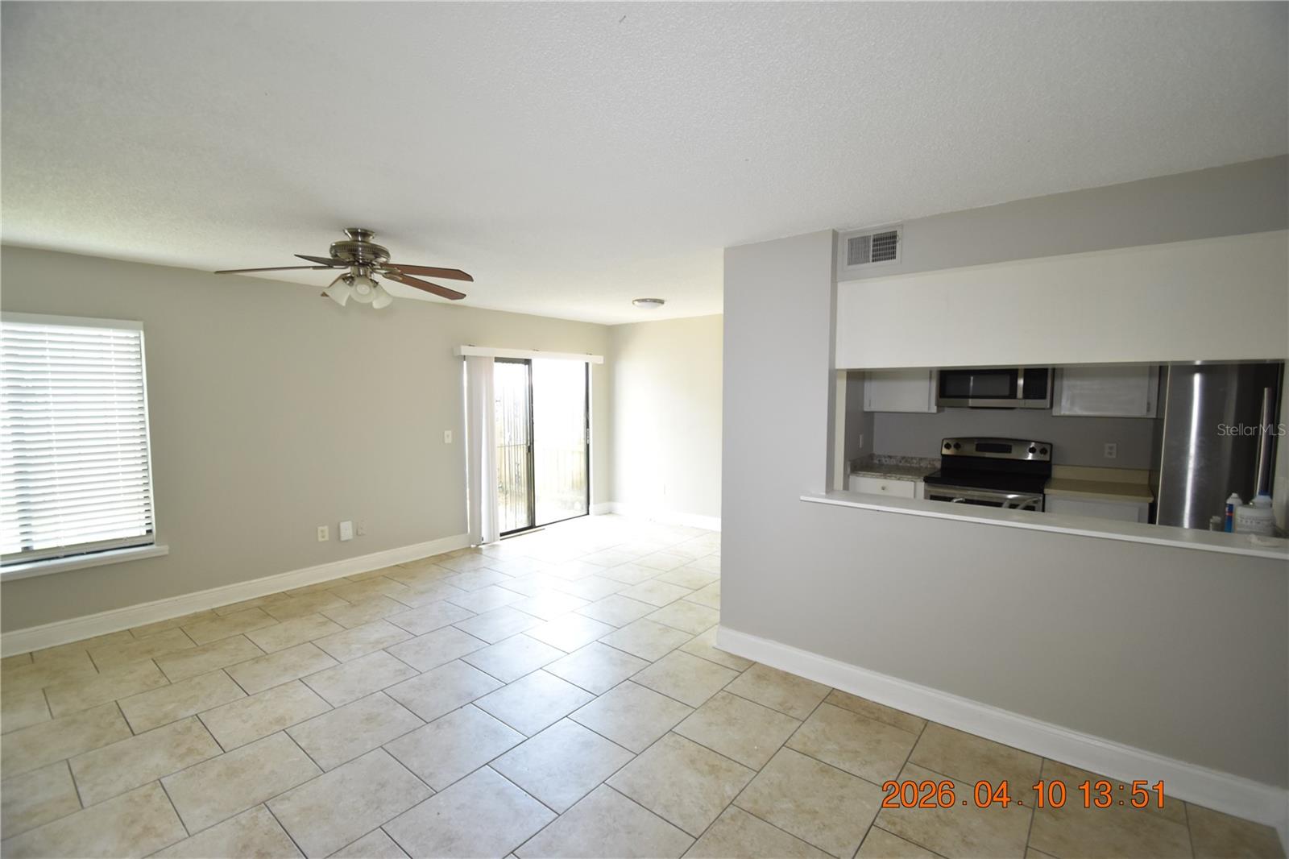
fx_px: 537
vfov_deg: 77.3
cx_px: 644
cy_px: 430
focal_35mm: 15
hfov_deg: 100.4
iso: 800
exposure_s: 1/20
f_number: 3.5
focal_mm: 10
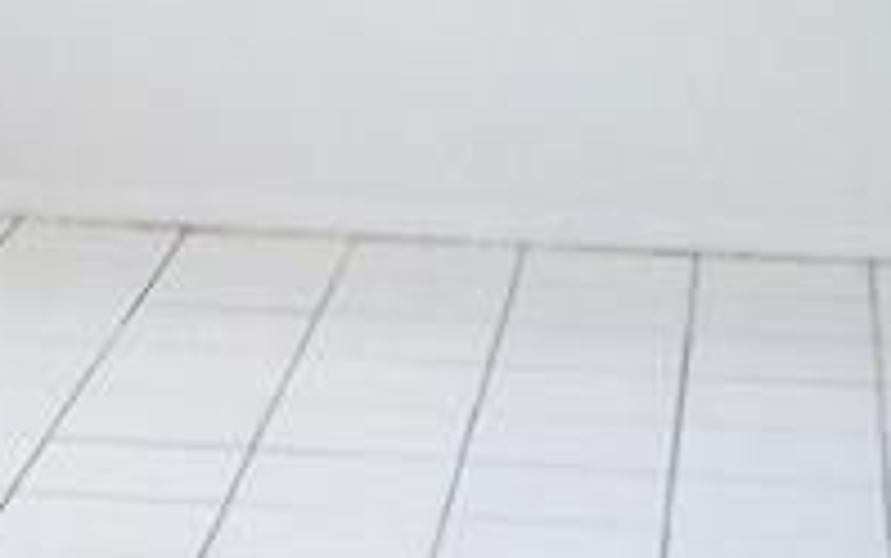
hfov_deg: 11.6
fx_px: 4252
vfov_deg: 7.5
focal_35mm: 175
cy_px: 0
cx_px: -284
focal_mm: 5.7
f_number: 2.9
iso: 80
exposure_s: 1/30
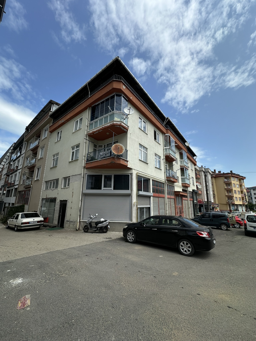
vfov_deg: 102.1
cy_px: 170
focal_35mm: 14
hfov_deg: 85.7
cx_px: 128
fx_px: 138
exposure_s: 1/2257
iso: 50
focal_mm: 2.22
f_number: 2.2
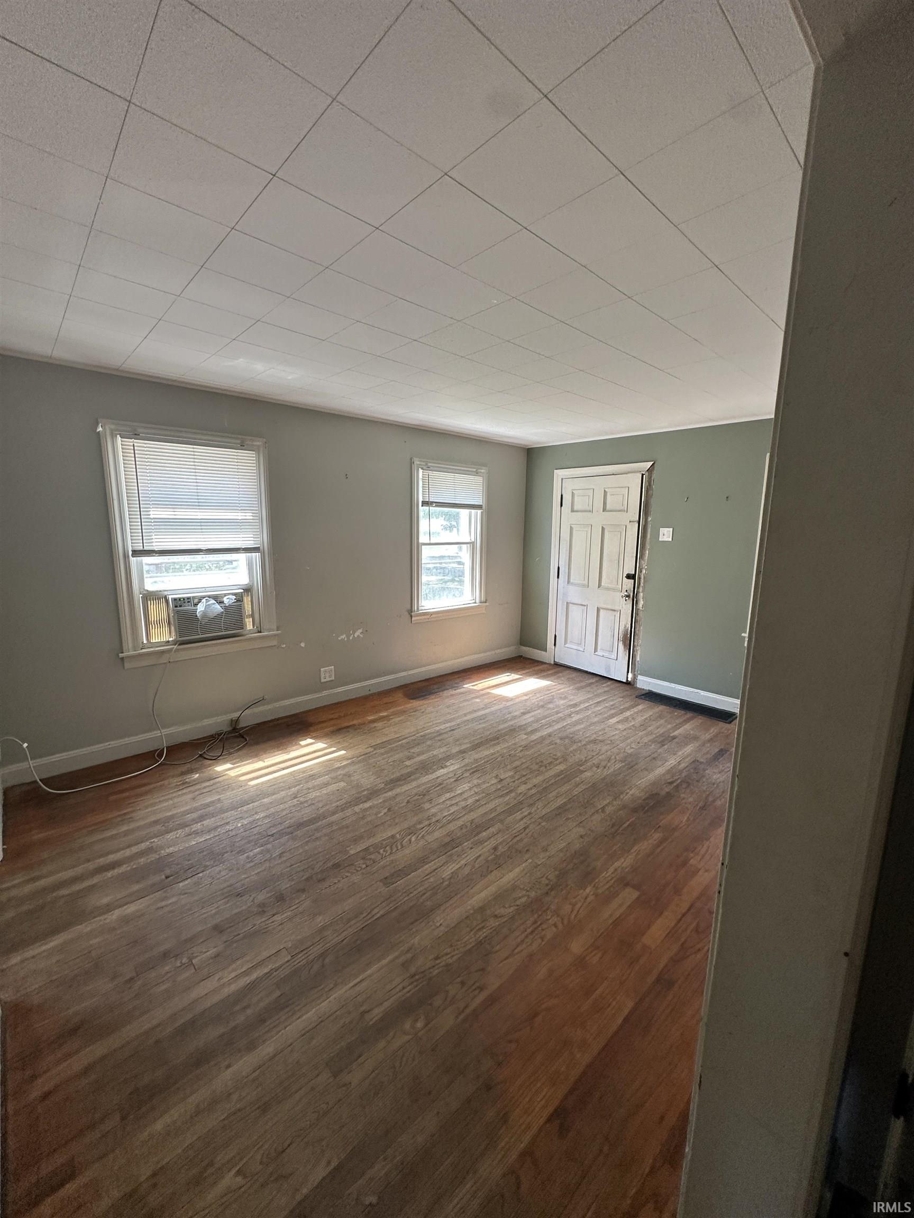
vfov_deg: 102.1
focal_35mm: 14
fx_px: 493
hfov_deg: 85.7
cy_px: 609
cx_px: 457
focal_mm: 2.22
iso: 160
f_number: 2.2
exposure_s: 1/99
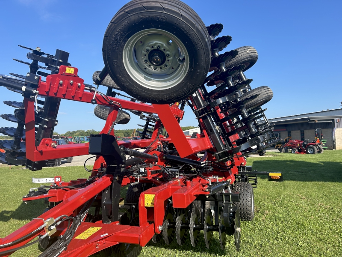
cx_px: 171
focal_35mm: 26
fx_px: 257
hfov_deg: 67.3
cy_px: 128
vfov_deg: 53.1
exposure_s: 1/2165
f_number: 1.5
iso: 50
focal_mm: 5.7
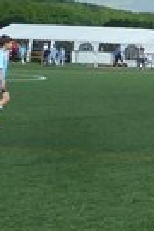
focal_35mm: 162
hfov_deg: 6.9
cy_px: -47
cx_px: 573
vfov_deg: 12.4
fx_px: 1039
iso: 80
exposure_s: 1/500
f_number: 5
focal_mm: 5
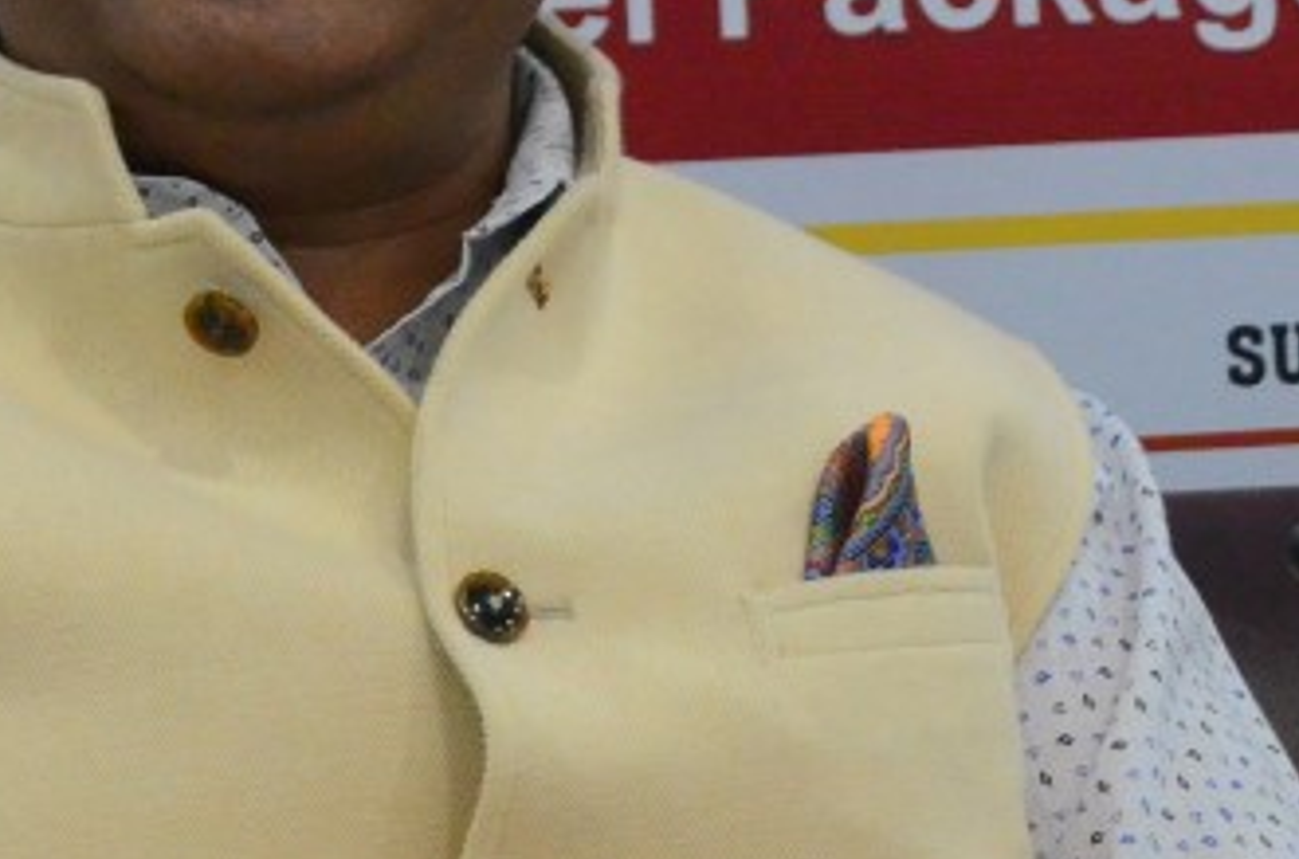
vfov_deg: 5.9
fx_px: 8315
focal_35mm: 231
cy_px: 341
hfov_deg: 8.9
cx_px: 381
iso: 4000
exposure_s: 1/100
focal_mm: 44
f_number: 4.8
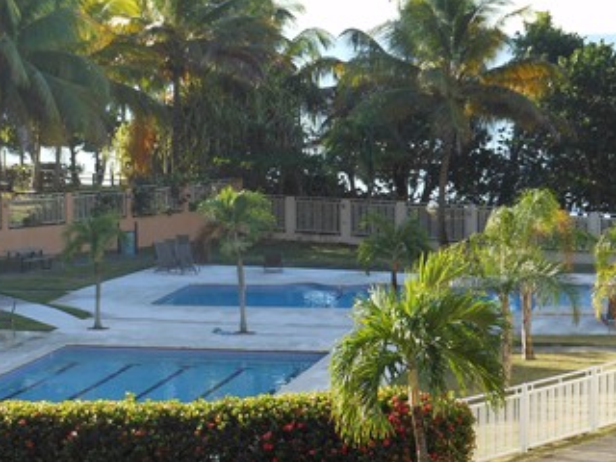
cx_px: 243
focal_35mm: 118
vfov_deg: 12.5
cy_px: 171
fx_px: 2100
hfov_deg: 16.7
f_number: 5
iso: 80
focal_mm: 11.2
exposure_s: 1/160
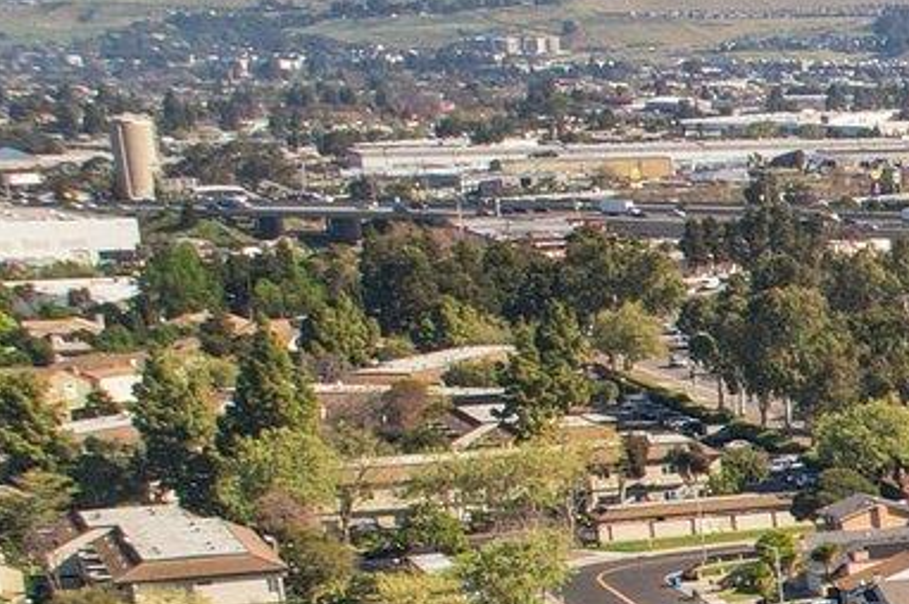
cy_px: 843
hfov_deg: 12.9
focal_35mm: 118
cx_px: 2242
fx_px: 2977
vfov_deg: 11.2
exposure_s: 1/250
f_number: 2.8
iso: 130
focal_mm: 8.4
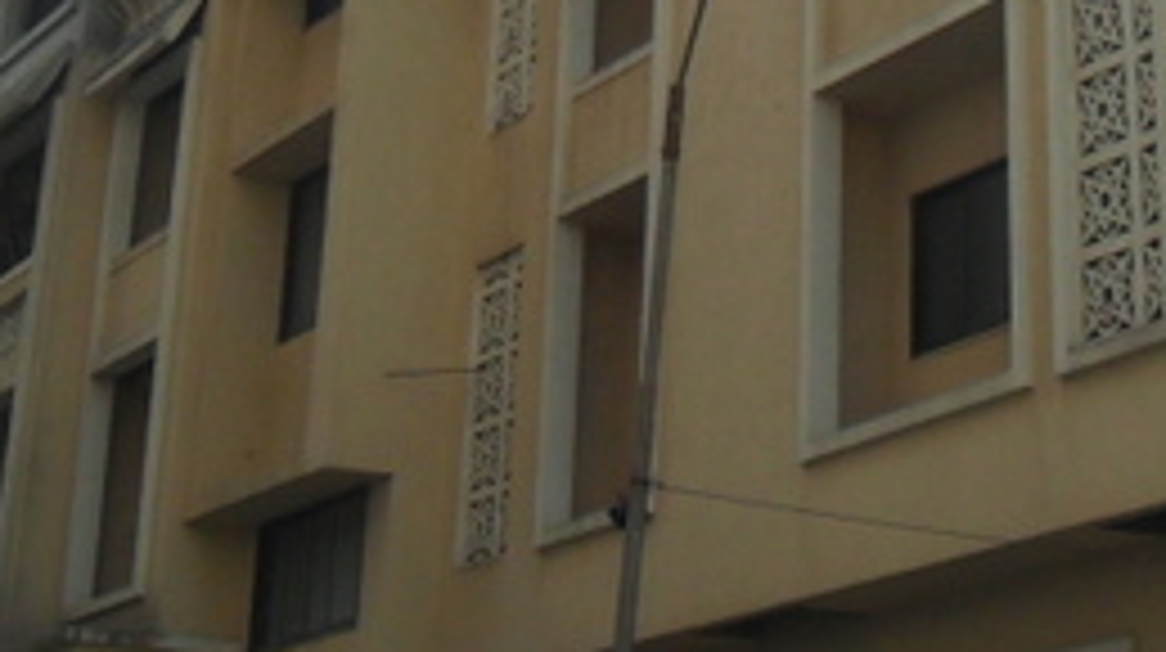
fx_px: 2810
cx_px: 896
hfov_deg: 23.2
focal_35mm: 91
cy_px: -189
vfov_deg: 12.8
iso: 100
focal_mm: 4.9
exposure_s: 1/750
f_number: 3.5
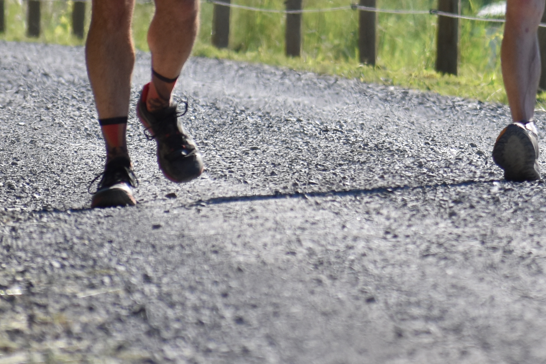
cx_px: 526
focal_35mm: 919
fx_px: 13937
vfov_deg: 1.5
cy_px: -125
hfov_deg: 2.2
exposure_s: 1/1250
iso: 400
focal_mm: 200
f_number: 5.3
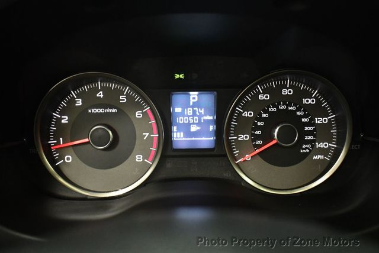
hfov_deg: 53.1
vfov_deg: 36.9
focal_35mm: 36
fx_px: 379
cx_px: 190
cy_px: 126
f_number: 3.5
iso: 3200
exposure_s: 1/80
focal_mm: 18
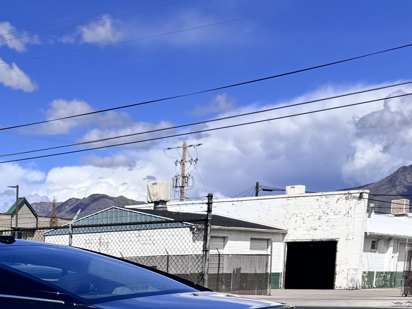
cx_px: -75
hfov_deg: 24.3
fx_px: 869
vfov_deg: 18.3
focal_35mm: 73
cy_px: 441
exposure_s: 1/4608
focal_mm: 6.76
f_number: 1.78
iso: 80
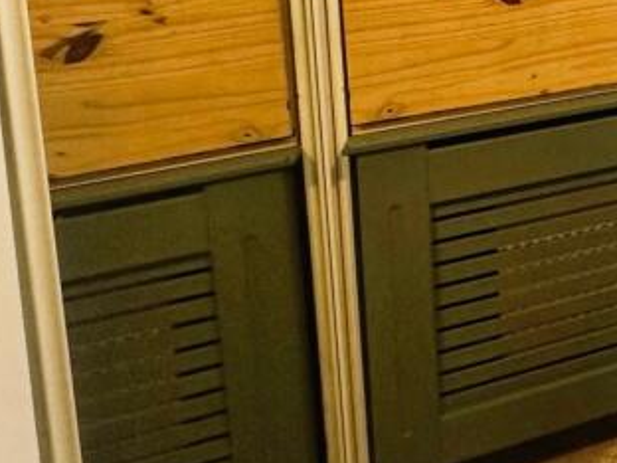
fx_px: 820
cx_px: 999
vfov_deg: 29.6
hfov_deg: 25.7
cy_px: 10
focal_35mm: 46
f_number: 2.2
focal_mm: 2.22
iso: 200
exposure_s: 1/100
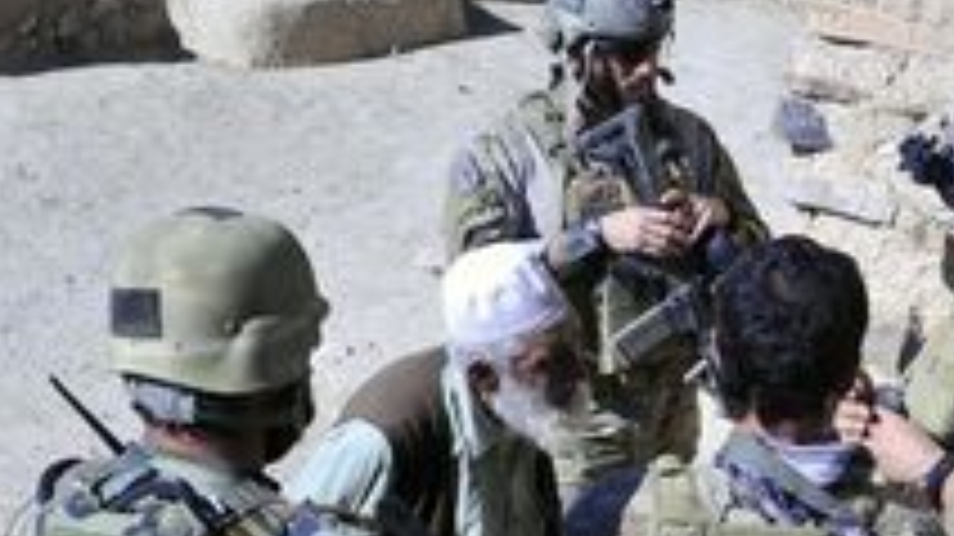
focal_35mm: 101
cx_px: 711
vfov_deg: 11.9
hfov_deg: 21.0
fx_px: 2554
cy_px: 509
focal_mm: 32
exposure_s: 1/1250
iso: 800
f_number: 13
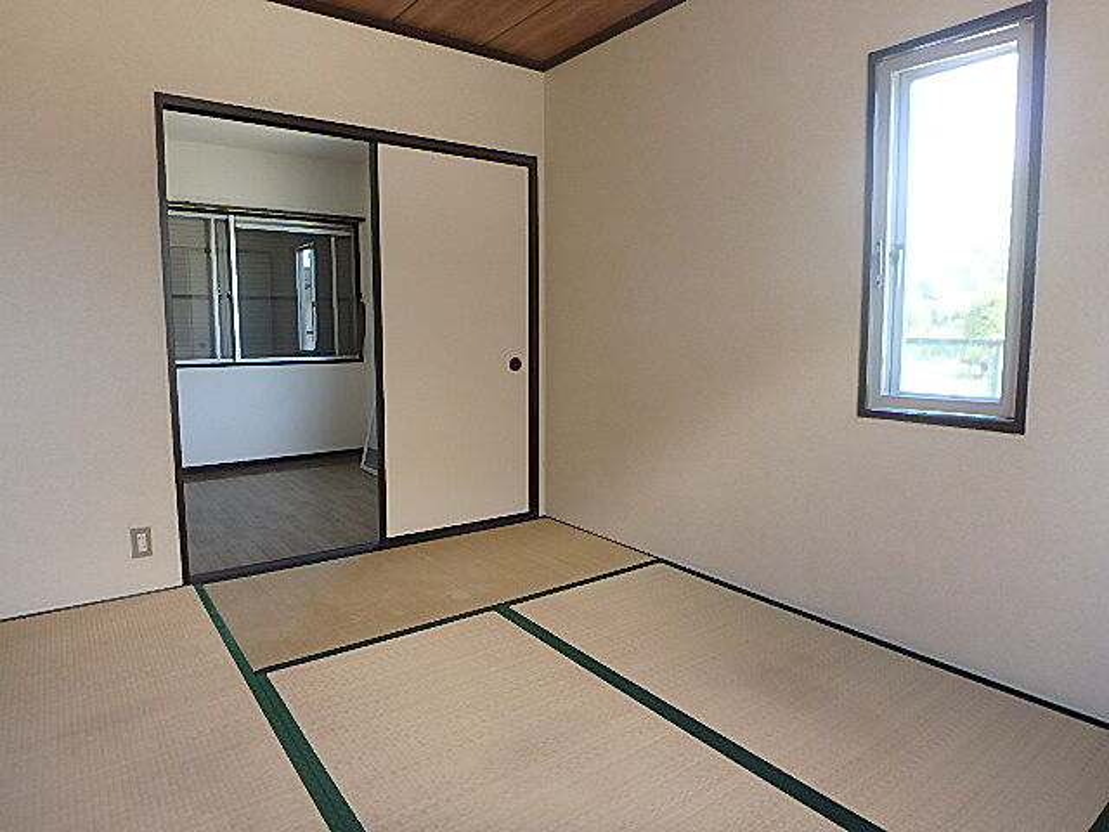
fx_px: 673
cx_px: 554
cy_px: 416
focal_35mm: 21
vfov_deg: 63.4
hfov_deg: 79.0
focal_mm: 3.7
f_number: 3.5
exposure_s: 1/60
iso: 200
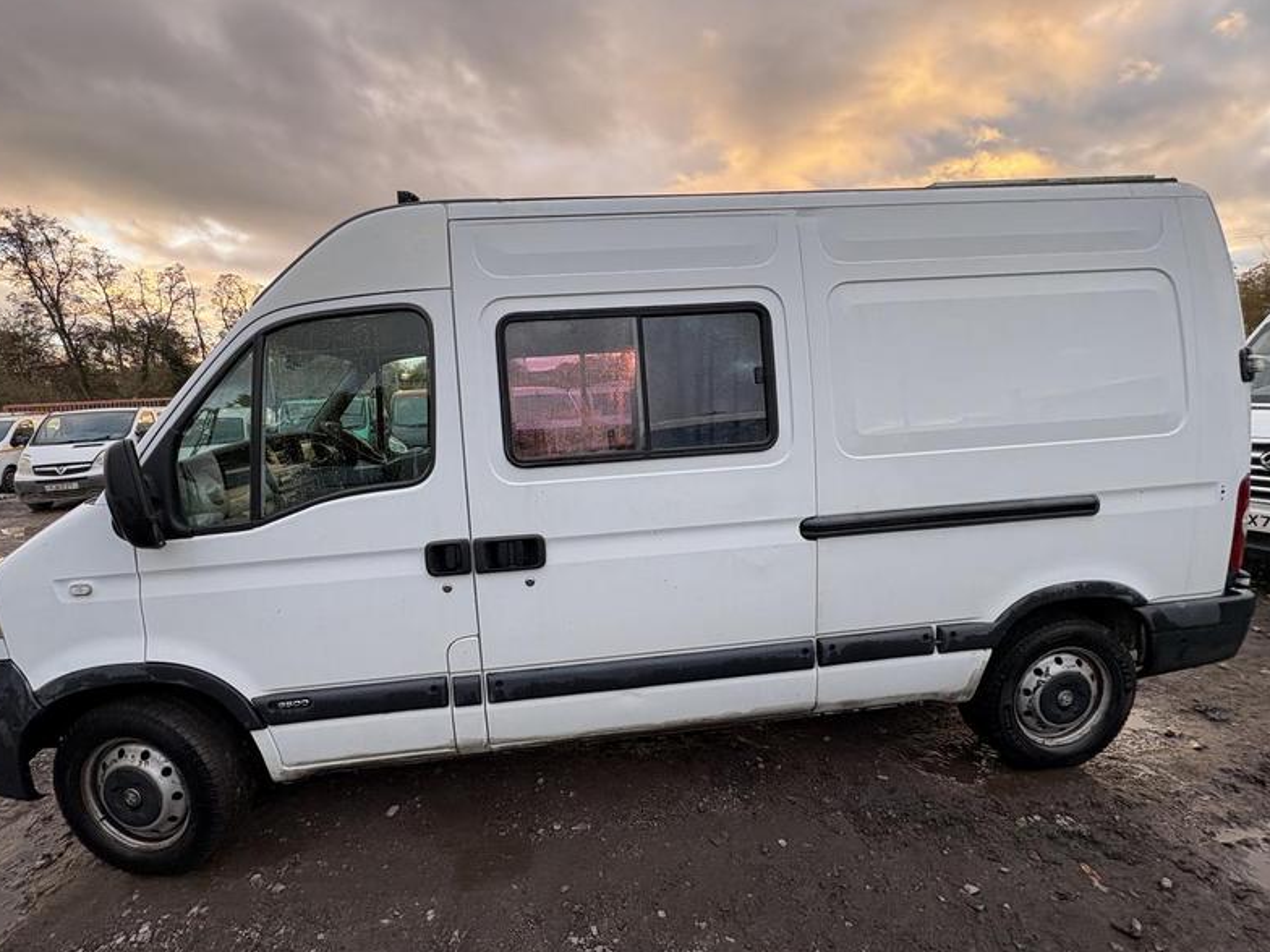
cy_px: 476
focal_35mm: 16
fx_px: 587
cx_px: 573
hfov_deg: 94.2
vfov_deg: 78.1
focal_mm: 2.22
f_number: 2.2
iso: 64
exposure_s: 1/99
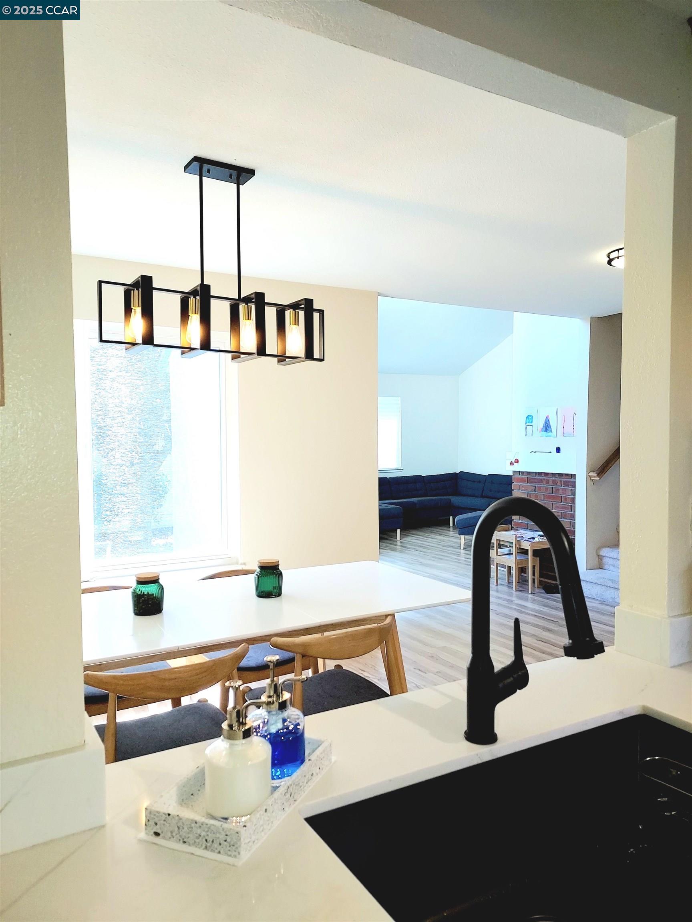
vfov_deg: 71.6
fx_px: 640
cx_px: 346
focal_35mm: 24
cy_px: 461
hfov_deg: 56.8
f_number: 1.8
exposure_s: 1/120
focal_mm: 4.6
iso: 80
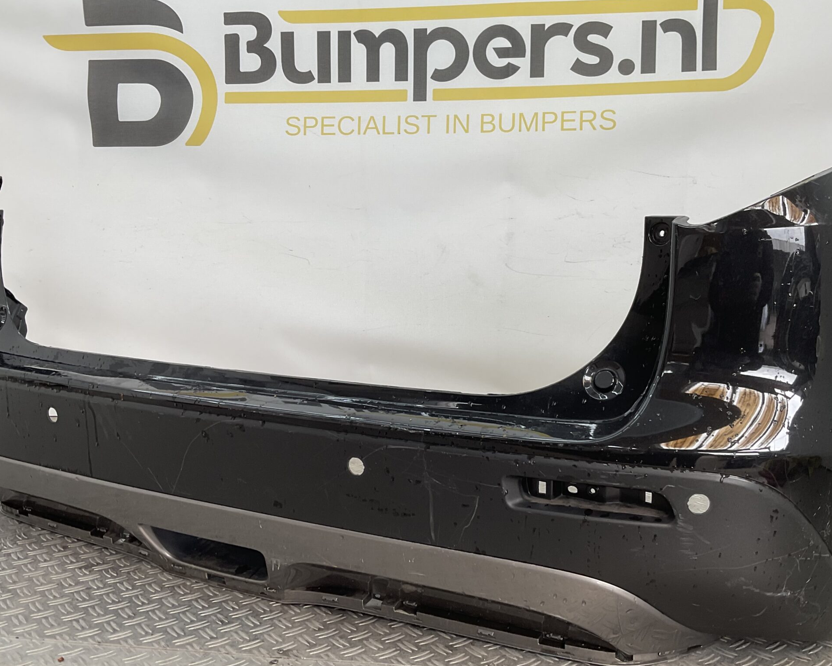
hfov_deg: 47.9
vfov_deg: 39.2
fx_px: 936
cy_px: 348
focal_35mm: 38
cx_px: 431
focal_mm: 3
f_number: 1.8
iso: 16
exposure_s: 1/120
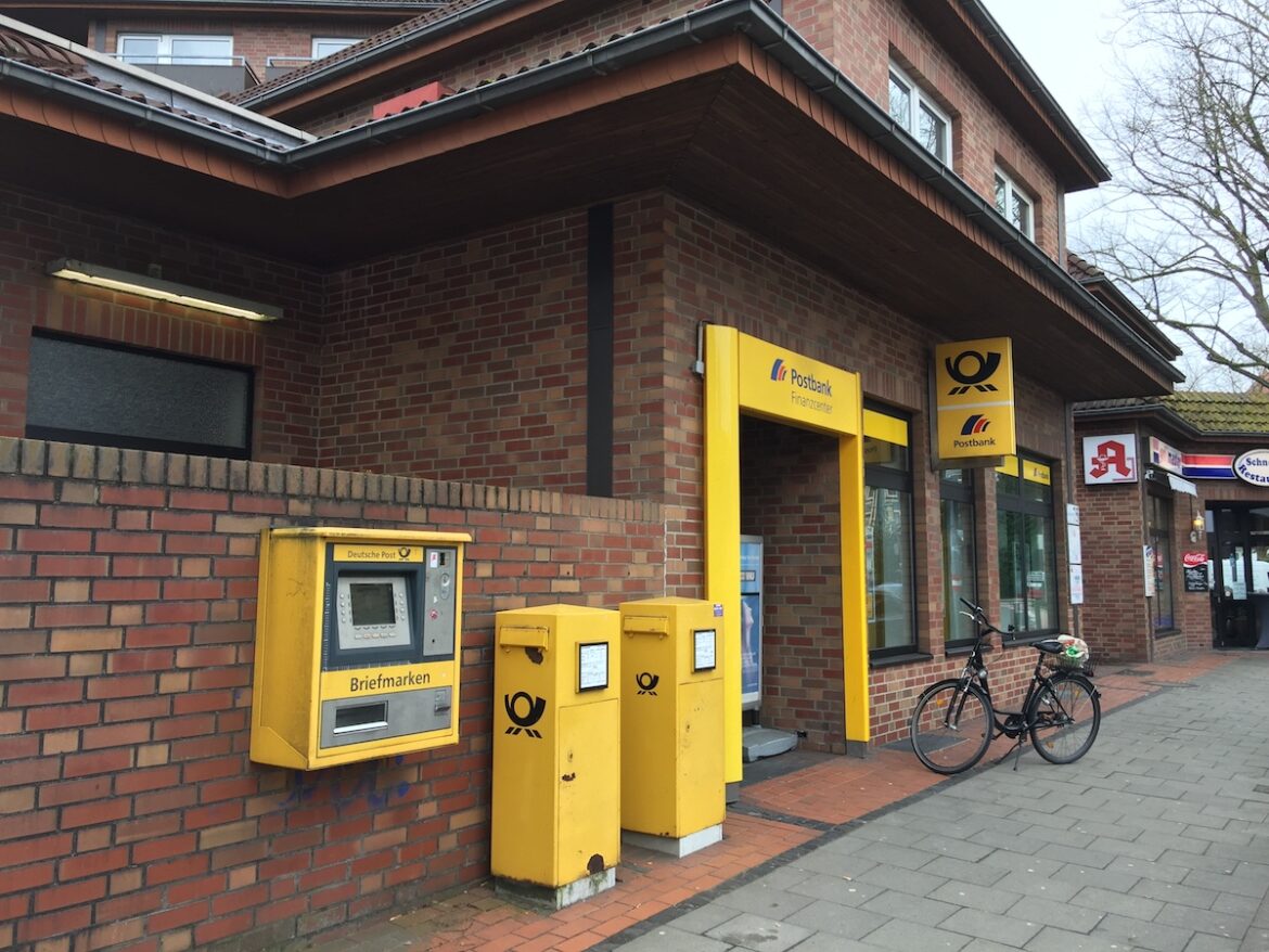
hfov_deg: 61.6
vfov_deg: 48.2
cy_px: 476
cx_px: 634
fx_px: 1063
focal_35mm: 29
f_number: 2.2
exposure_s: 1/185
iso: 32
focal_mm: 4.15
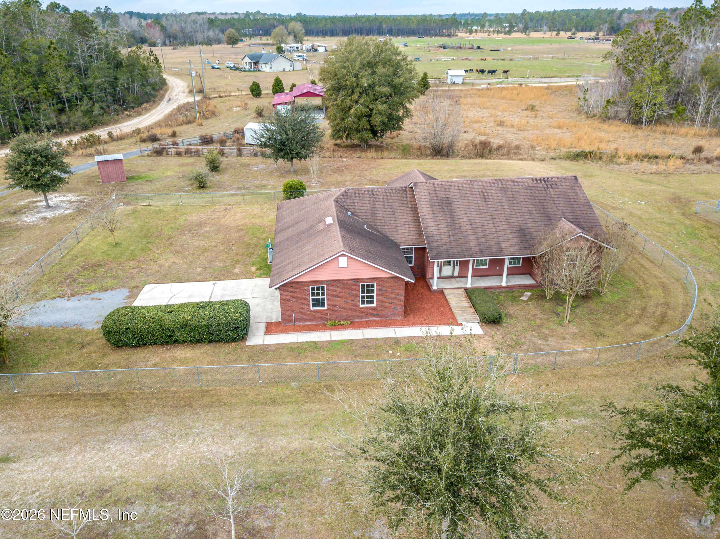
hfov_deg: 67.3
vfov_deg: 53.0
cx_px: 360
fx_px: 541
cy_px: 270
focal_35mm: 26
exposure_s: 1/450
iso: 100
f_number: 2.2
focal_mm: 4.73
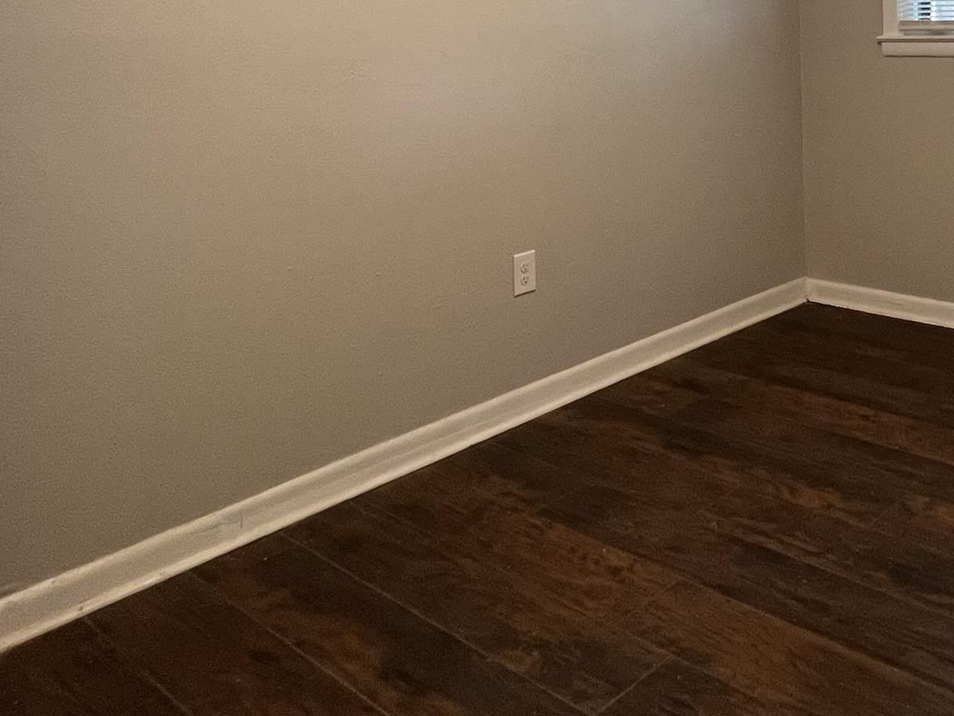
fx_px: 910
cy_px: 24
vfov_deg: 38.8
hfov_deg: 50.3
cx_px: 824
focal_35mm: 33
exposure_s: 1/60
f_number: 1.8
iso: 200
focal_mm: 1.57
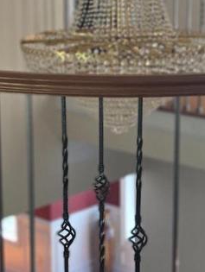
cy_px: 149
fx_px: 883
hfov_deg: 13.2
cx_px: 54
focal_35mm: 112
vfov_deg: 17.5
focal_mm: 5.4
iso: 50
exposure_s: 1/120
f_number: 1.8
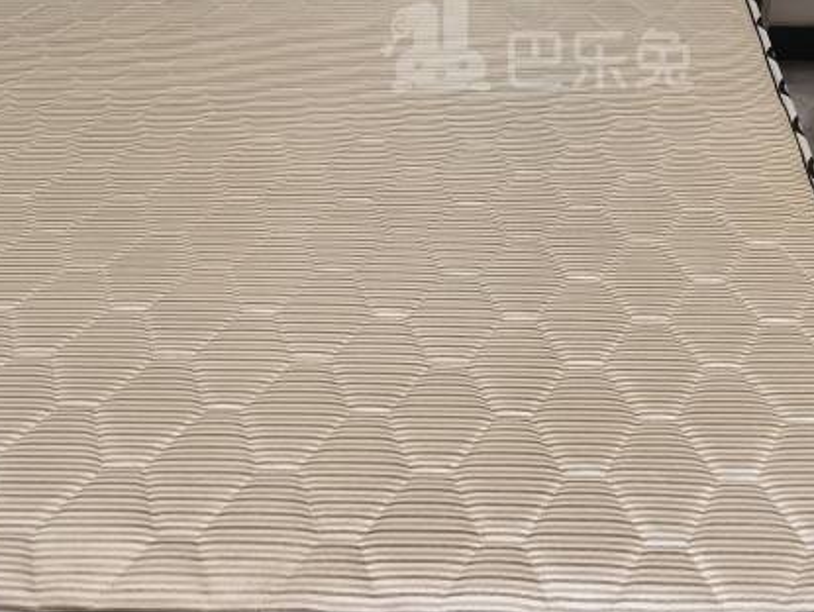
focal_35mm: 52
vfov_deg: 26.9
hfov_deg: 36.4
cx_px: 537
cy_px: 39
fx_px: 1224
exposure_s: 1/100
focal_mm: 5.58
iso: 160
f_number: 1.9
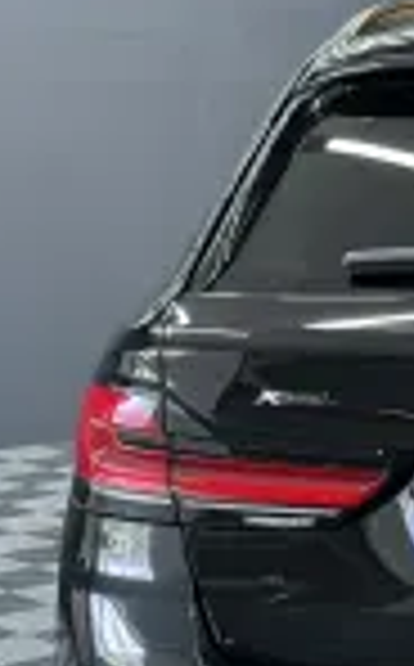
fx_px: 2247
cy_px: 436
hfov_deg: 10.0
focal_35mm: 124
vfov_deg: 16.8
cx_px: 702
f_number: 1.78
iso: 160
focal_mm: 6.76
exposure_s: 1/50
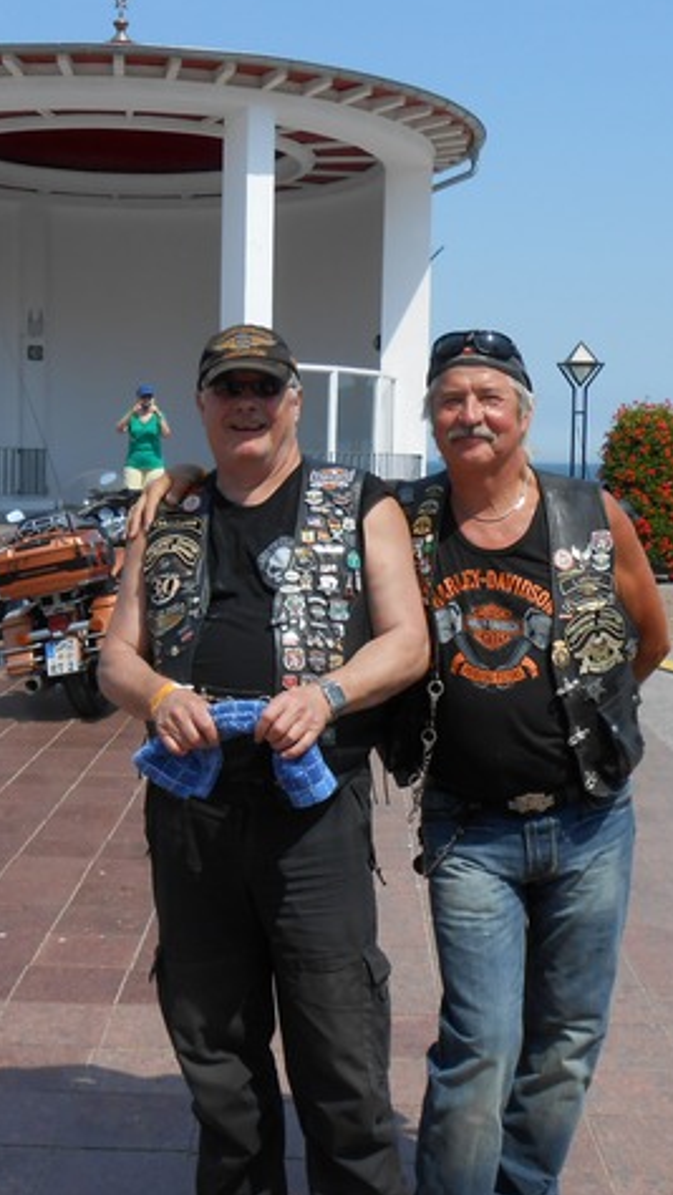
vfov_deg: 41.3
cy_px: 600
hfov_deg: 23.9
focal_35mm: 50
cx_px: 262
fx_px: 1585
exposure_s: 1/800
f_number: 3.9
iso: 80
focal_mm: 6
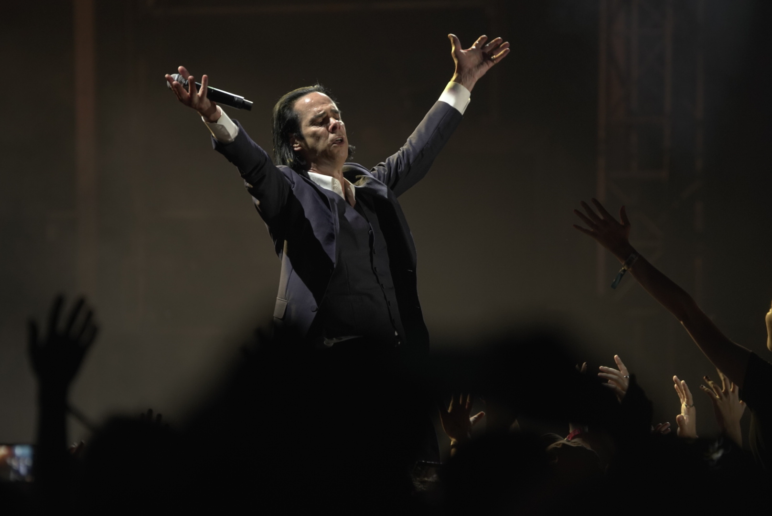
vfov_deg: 3.4
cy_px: 258
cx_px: 386
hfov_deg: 5.1
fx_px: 8584
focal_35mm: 400
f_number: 5.6
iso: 1600
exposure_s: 1/200
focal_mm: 400
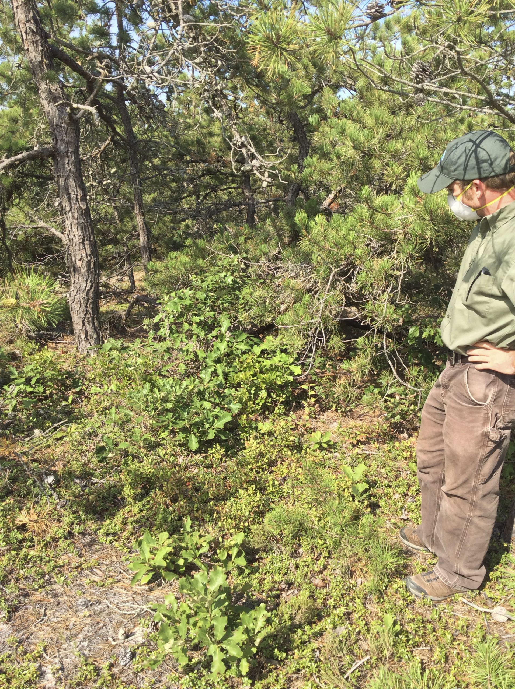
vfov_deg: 56.9
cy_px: 344
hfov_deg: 44.1
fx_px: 636
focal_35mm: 32
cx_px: 258
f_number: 2.4
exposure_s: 1/602
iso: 32
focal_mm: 3.3
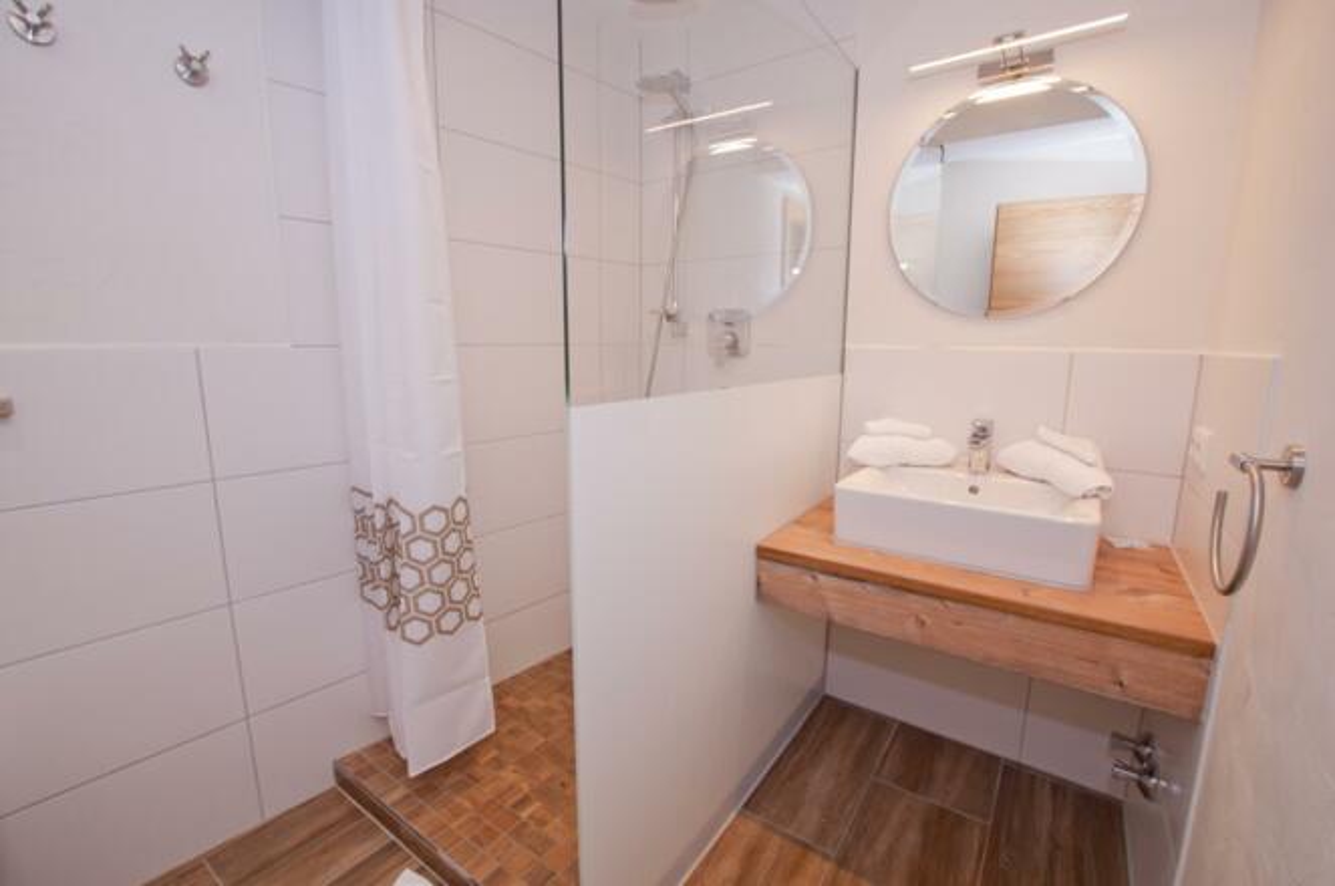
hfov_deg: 100.5
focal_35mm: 15
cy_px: 443
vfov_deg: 77.1
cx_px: 668
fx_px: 555
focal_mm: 10
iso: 400
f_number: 9
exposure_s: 1/10
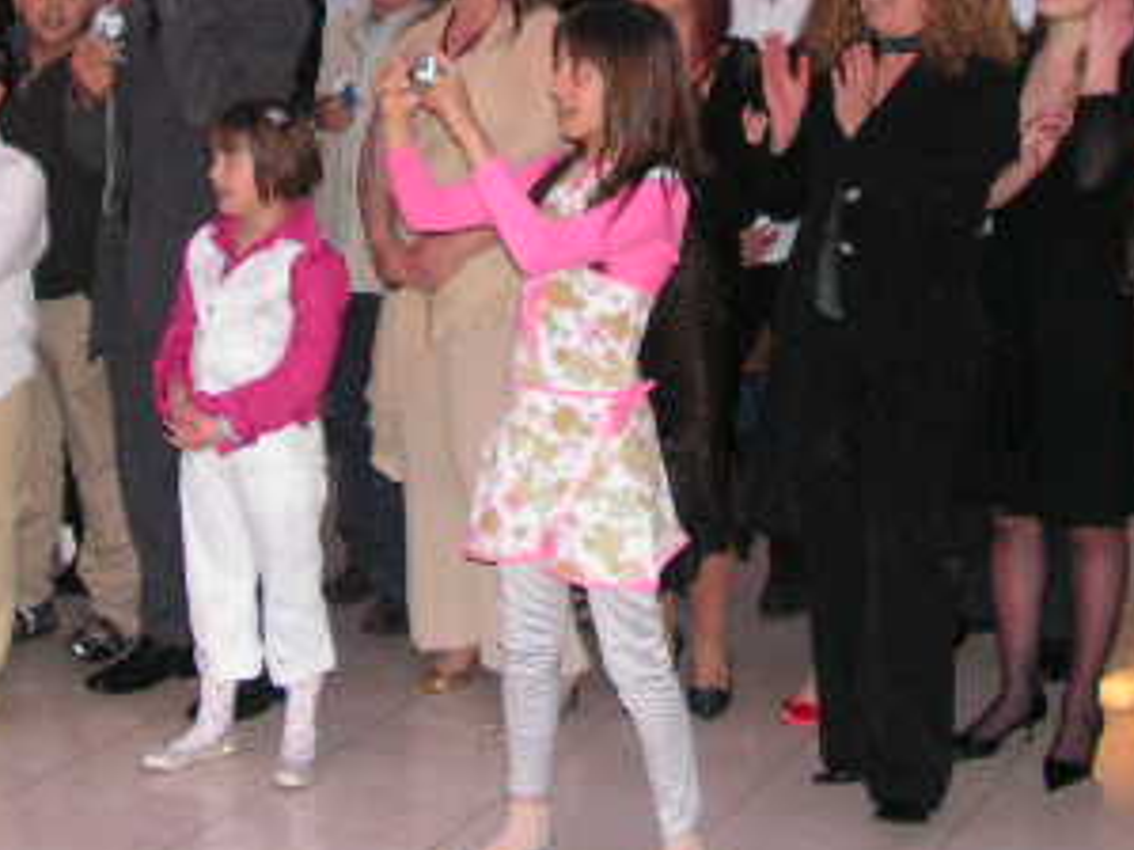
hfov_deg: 25.3
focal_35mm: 77
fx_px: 2521
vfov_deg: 18.7
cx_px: 618
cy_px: 27
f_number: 3.2
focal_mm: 6
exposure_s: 1/40
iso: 200
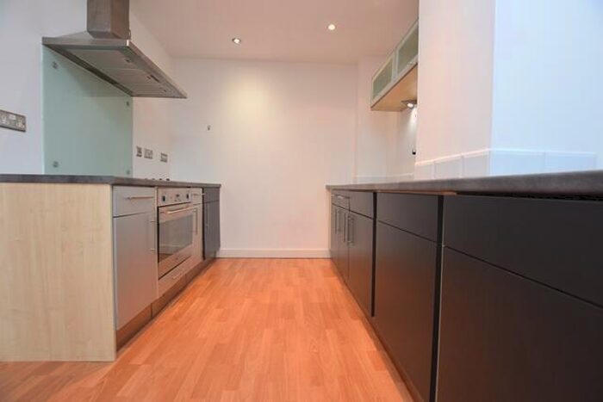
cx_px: 302
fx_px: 251
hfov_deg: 100.4
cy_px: 201
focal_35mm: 15
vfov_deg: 77.4
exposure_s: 1/100
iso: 800
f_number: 5
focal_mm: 10
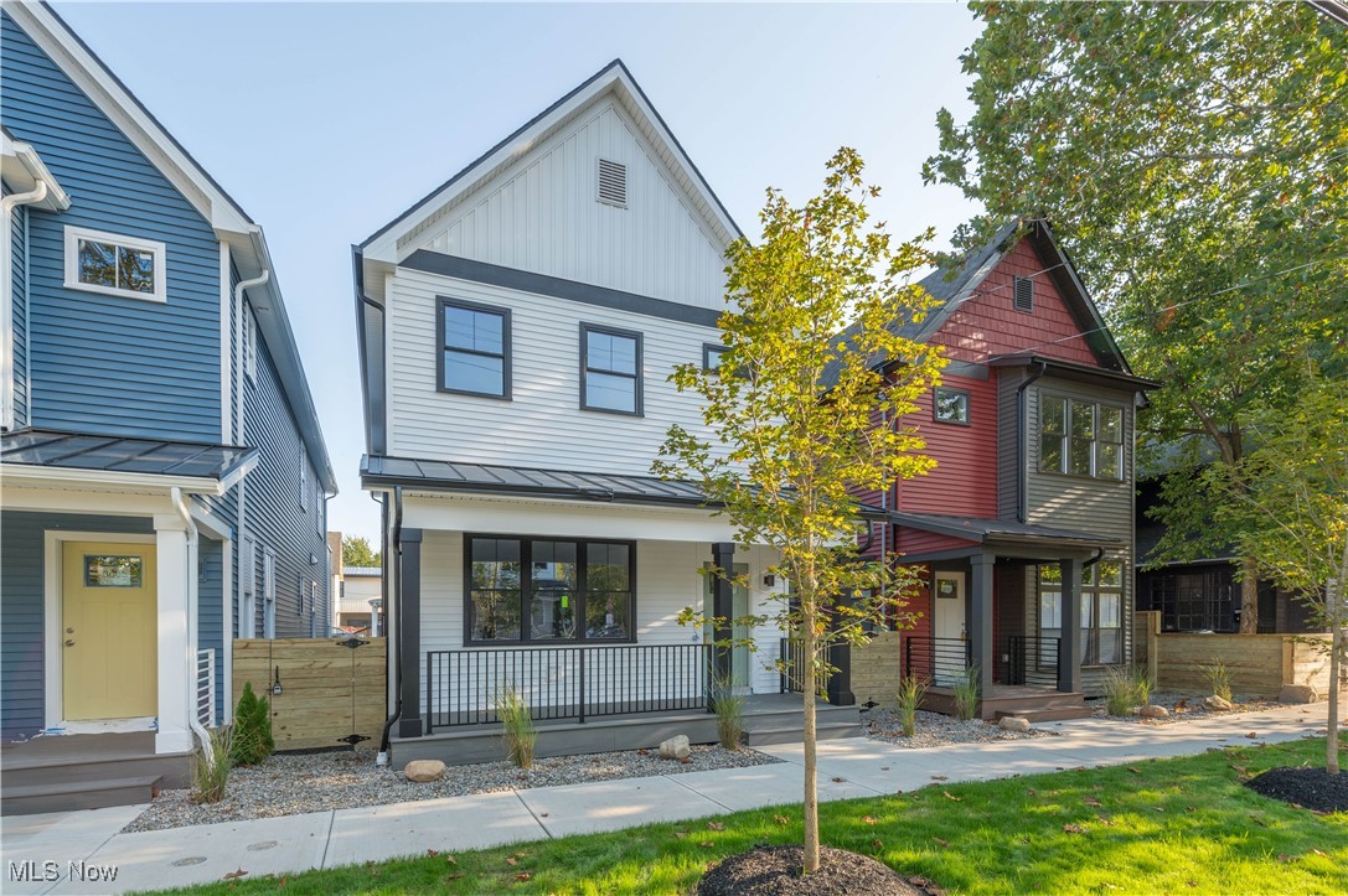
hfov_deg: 96.8
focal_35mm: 16
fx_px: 599
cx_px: 674
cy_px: 448
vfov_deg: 73.7
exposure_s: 1/80
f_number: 10
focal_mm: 16
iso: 200
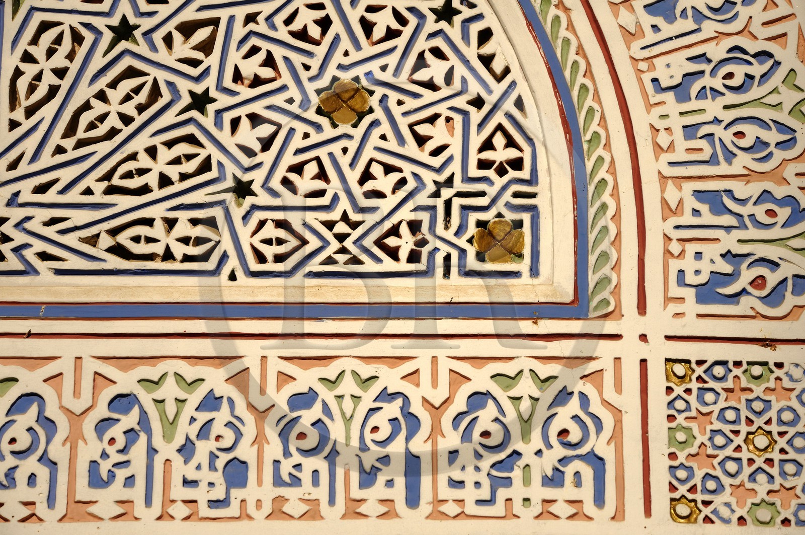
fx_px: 3127
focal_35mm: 140
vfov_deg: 9.8
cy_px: 268
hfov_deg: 14.7
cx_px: 402
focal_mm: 140
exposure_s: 1/250
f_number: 11
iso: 200
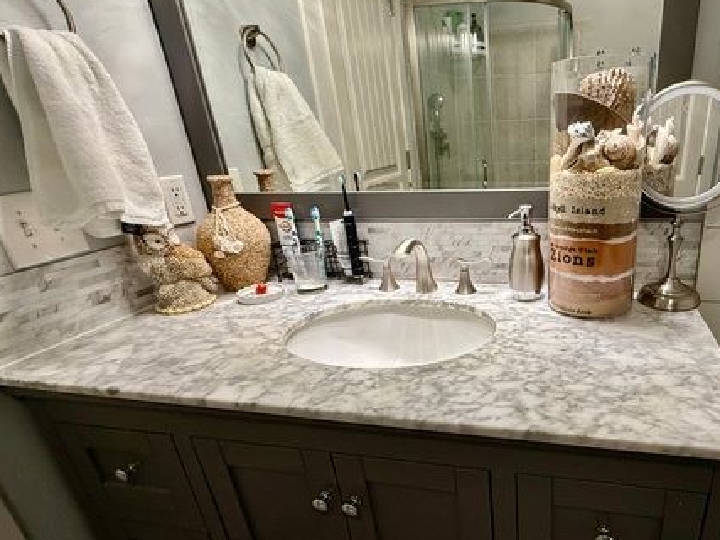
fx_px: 437
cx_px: 501
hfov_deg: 75.6
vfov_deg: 63.2
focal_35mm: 21
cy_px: 302
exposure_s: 1/120
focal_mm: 2.22
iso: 160
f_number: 2.2
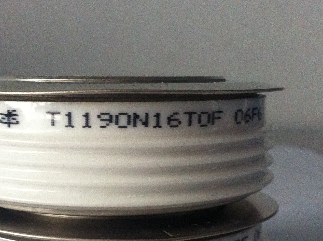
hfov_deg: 28.1
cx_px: 128
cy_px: 178
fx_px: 643
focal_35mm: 69
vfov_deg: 21.1
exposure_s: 1/15
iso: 320
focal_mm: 3.85
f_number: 2.8
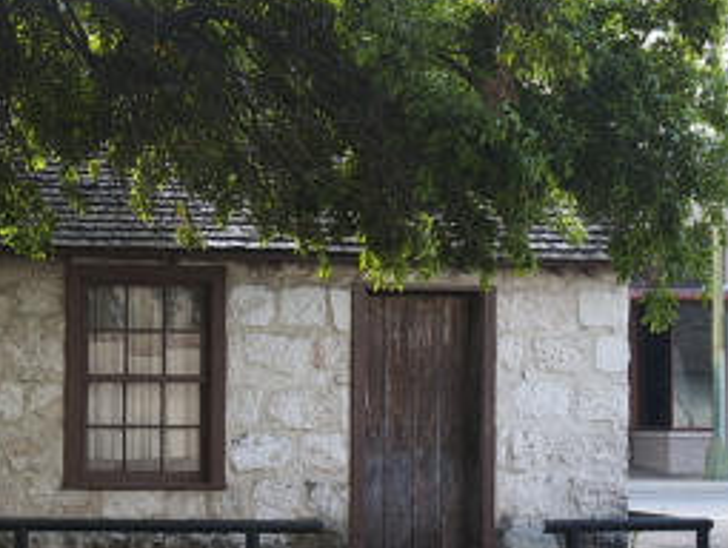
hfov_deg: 17.4
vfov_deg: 13.3
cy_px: 291
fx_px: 2359
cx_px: 173
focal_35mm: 112
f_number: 5.3
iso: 200
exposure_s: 1/100
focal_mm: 36
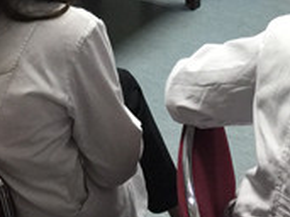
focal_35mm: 102
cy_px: -163
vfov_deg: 13.2
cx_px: 136
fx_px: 854
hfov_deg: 19.3
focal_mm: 4.15
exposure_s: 1/17
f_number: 2.2
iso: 80
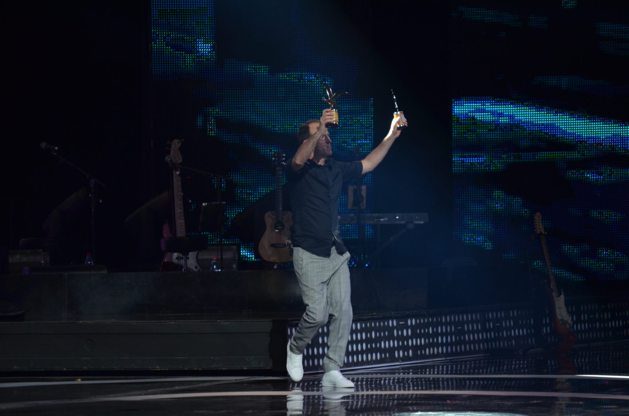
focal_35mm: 300
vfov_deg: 4.6
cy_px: 208
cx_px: 314
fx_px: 5230
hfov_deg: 6.9
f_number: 5.6
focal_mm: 200
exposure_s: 1/125
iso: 800
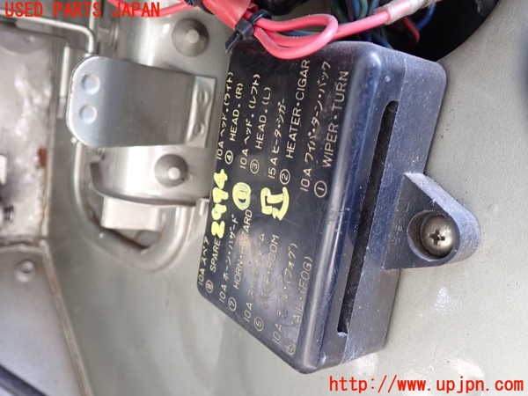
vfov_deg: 46.8
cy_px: 198
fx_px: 458
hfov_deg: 60.0
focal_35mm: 30
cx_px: 264
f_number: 2.3
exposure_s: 1/30
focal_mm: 5.4
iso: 200
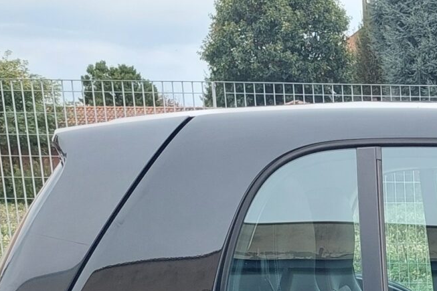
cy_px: 556
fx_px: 1238
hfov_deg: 18.7
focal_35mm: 102
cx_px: 560
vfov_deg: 12.1
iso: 40
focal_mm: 5.23
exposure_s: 1/161
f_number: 1.8
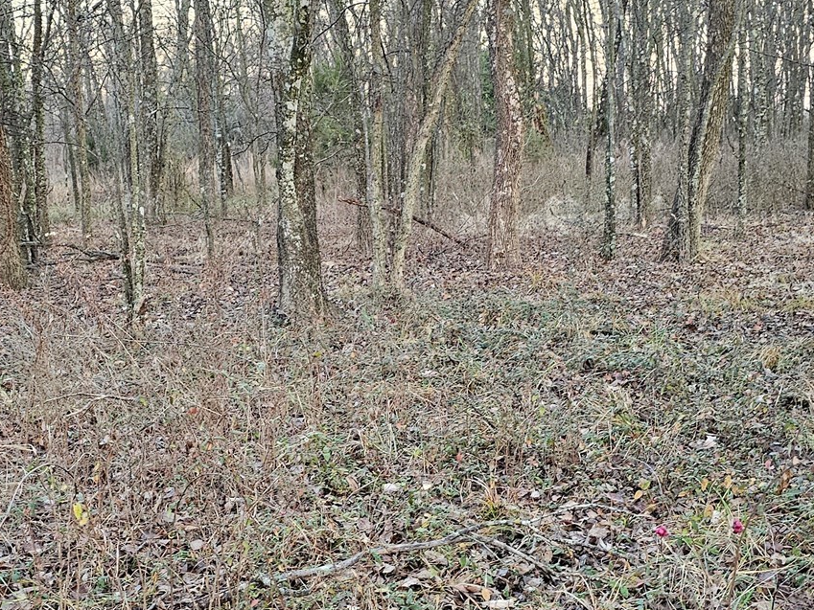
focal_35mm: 52
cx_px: 324
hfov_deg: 36.7
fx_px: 1223
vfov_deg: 27.6
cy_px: 469
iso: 640
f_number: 1.7
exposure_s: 1/120
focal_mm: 6.3
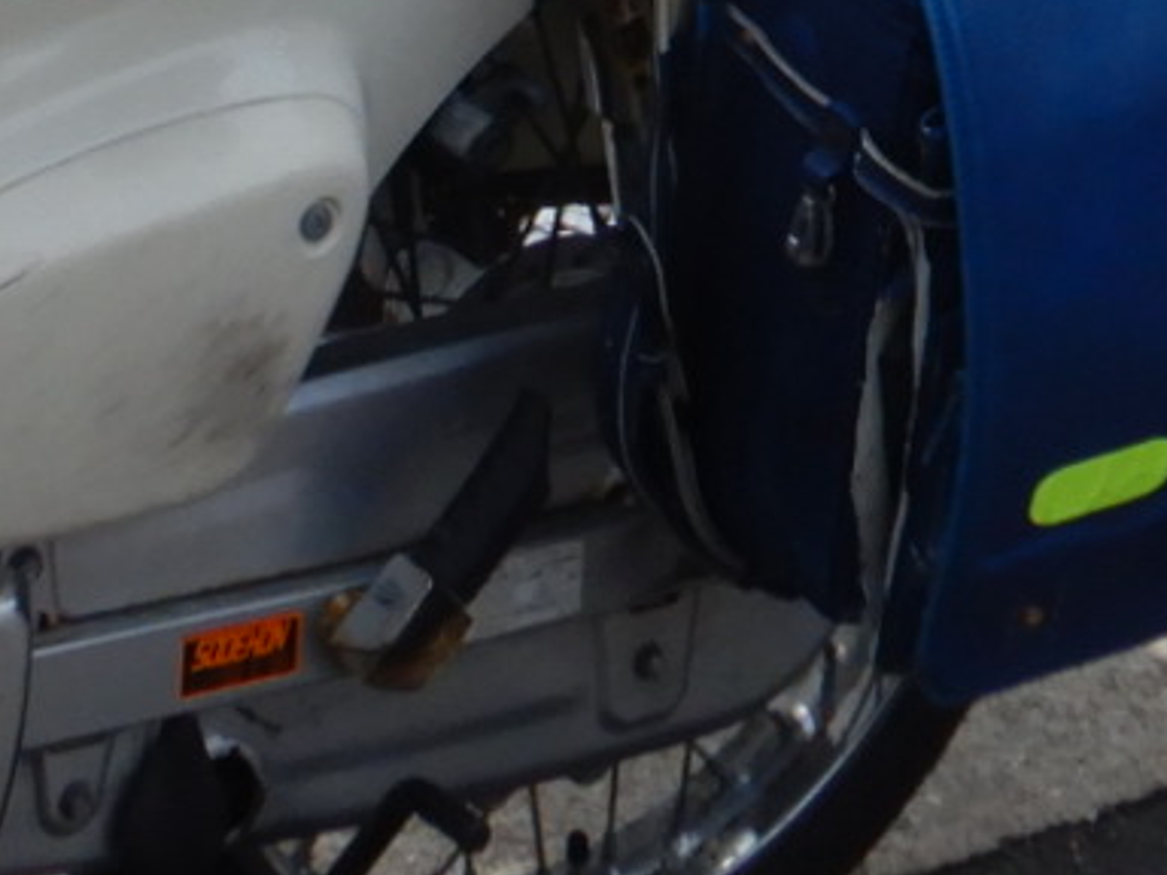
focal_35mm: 142
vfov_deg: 9.5
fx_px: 4787
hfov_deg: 13.9
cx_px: 435
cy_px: -1051
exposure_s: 1/1000
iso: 125
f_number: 4.1
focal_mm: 4.3
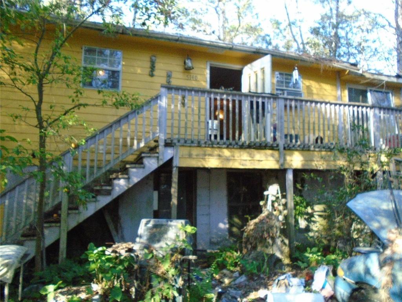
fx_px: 302
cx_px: 201
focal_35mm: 26
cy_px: 151
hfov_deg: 67.3
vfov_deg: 53.1
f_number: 3.2
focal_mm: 4.6
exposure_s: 1/200
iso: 640
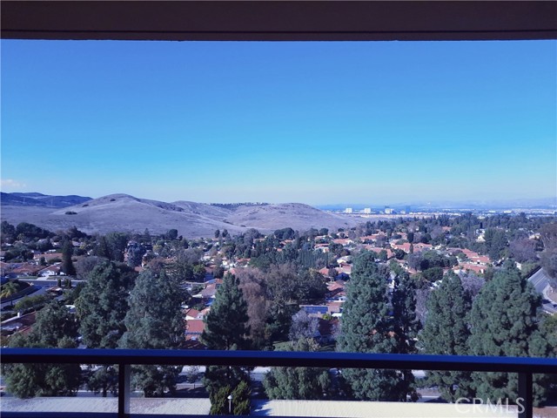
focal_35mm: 25
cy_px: 209
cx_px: 278
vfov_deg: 54.9
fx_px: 402
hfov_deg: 69.4
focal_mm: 4.6
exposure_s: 1/5618
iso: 400
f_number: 2
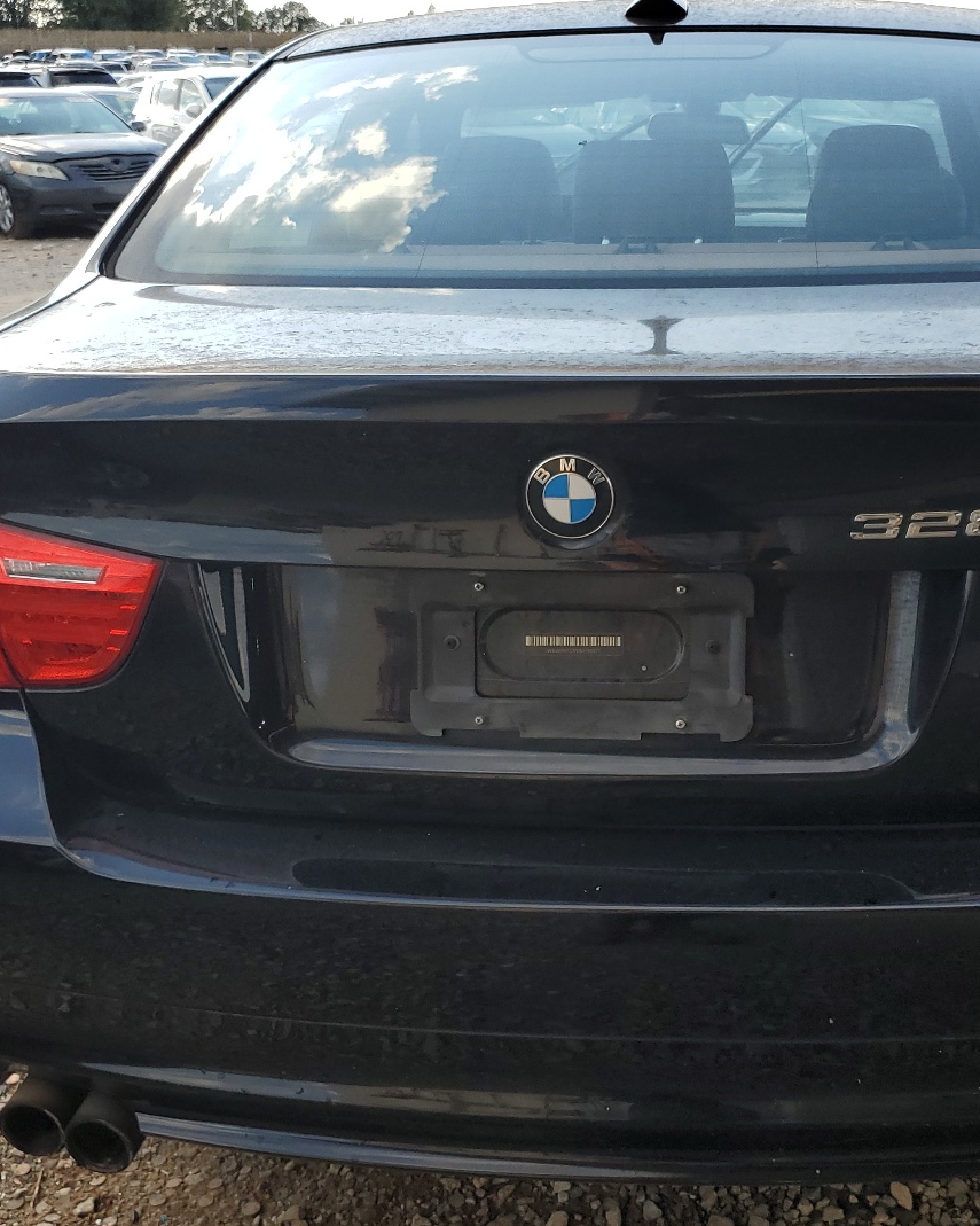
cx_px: 665
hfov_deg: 38.6
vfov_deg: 47.9
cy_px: 619
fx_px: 1378
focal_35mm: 38
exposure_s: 1/1111
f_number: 1.5
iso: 50
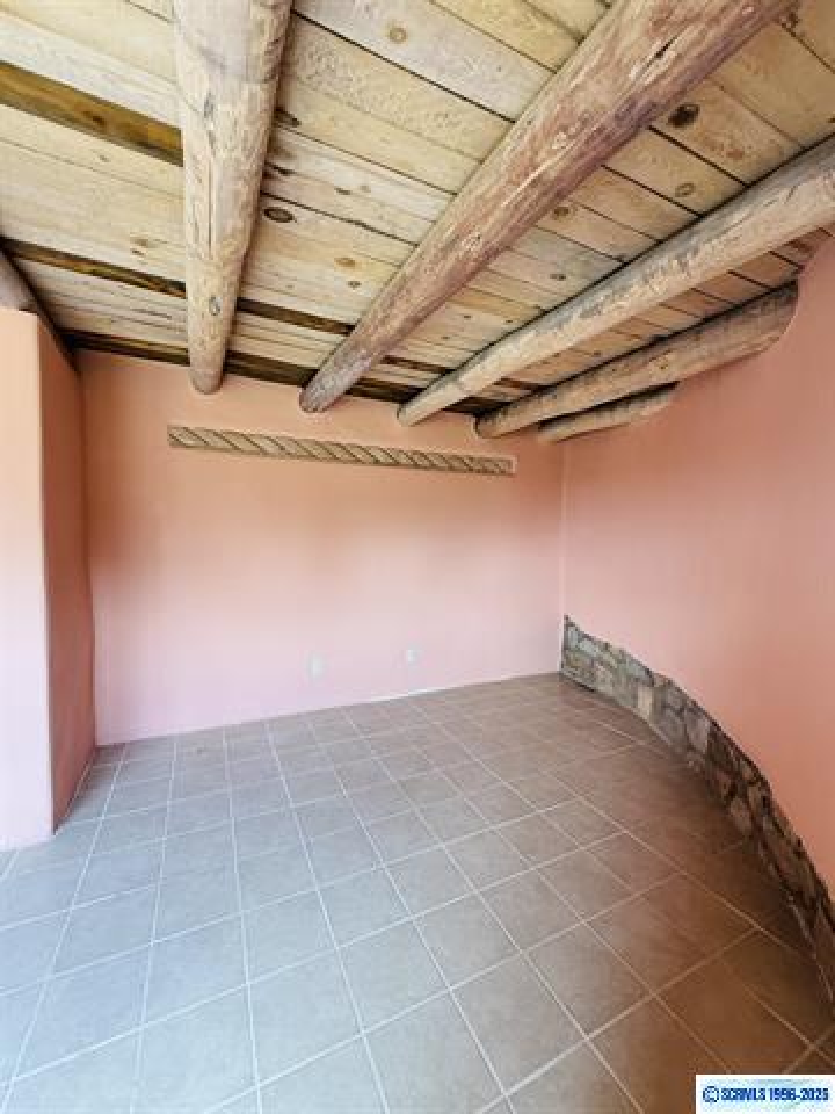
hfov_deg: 85.7
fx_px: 450
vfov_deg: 102.1
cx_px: 418
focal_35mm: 14
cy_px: 557
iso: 200
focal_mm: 2.22
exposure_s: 1/99
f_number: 2.2
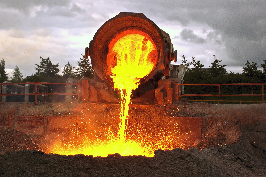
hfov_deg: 21.9
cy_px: 88
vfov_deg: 14.7
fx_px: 687
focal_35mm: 93
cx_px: 133
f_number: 9
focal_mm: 62
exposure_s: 1/1250
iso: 200
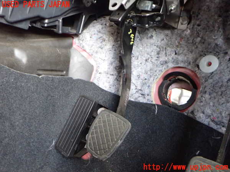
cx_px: 115
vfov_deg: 46.8
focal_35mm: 30
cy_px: 86
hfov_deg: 60.0
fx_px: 199
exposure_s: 1/80
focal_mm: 5.4
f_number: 2.3
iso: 1000
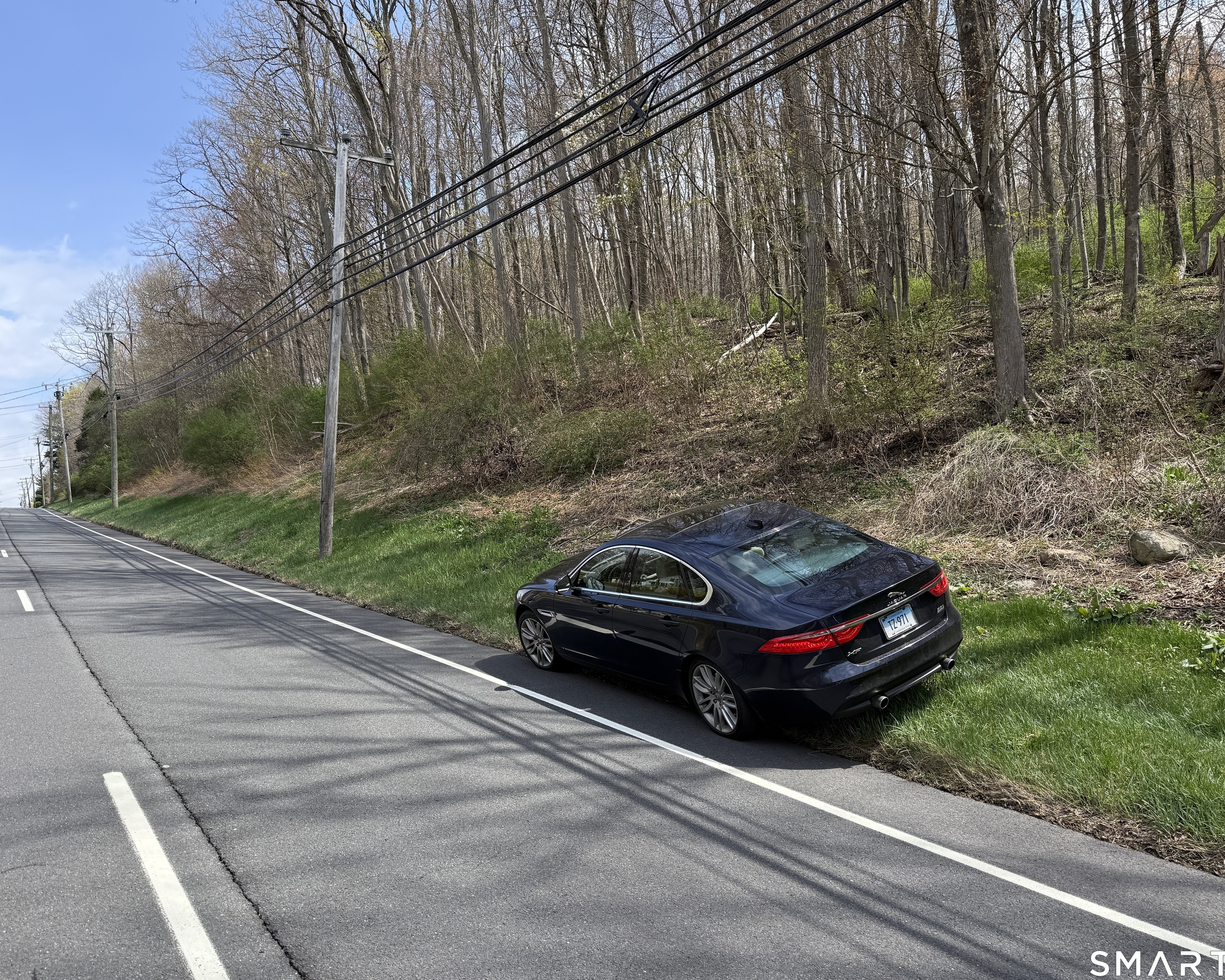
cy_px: 477
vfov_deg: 54.9
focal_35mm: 26
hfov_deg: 66.0
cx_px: 612
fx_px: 943
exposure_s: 1/2299
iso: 100
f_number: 1.78
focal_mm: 6.76
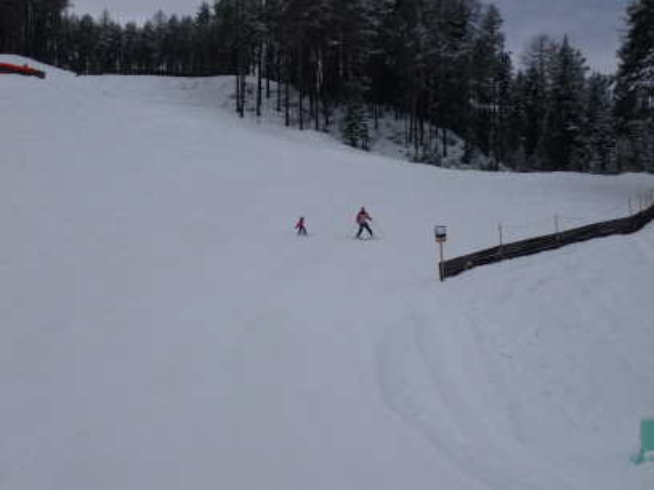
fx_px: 1134
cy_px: 245
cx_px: 327
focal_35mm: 60
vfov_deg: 24.4
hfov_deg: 32.2
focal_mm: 9.9
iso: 80
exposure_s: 1/320
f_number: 10
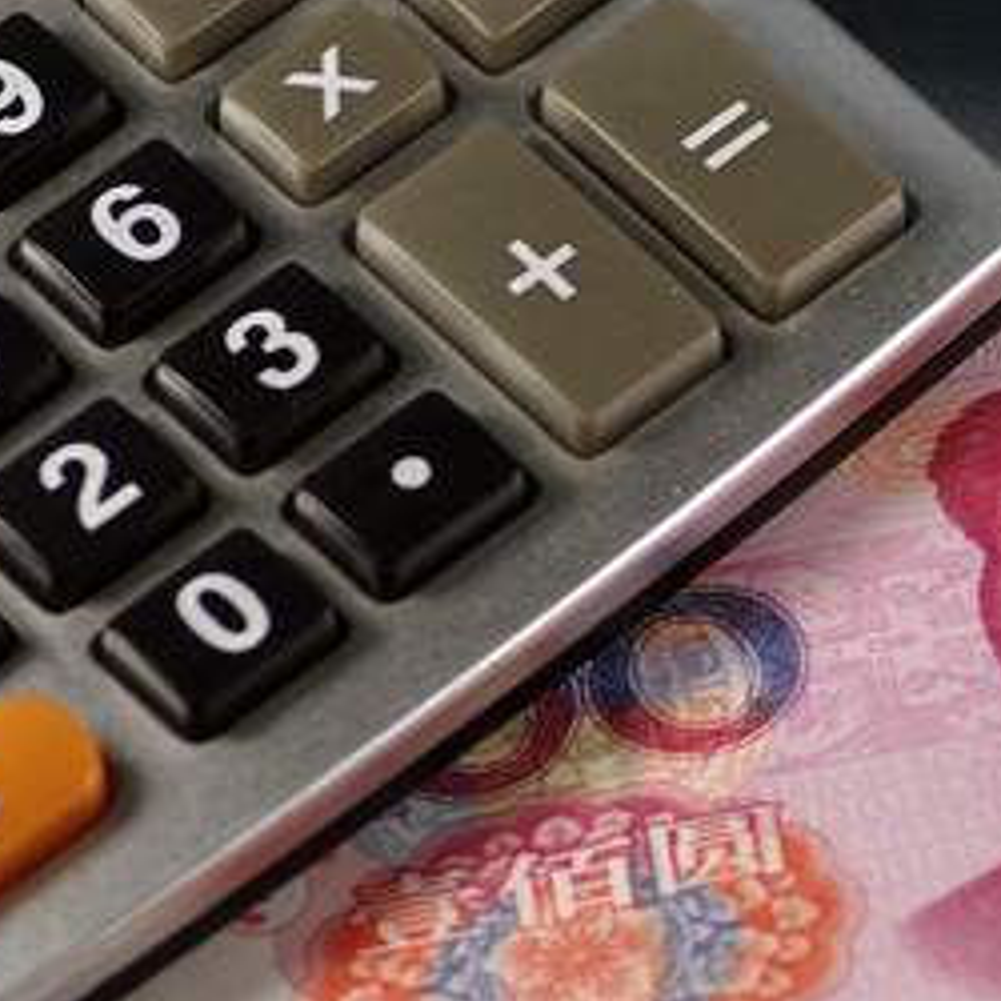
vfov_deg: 4.3
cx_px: 1157
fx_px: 13315
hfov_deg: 4.3
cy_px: 601
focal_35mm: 407
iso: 400
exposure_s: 1/200
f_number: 4
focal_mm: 100
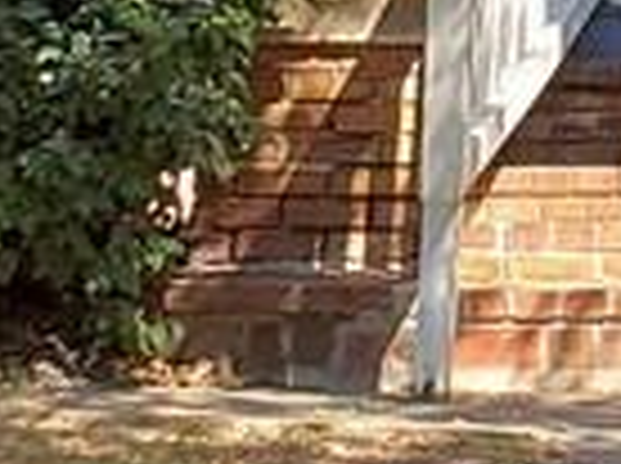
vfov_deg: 7.1
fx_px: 3456
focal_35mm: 193
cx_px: 1179
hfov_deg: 9.7
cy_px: -766
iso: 50
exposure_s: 1/256
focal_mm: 4.3
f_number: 2.4
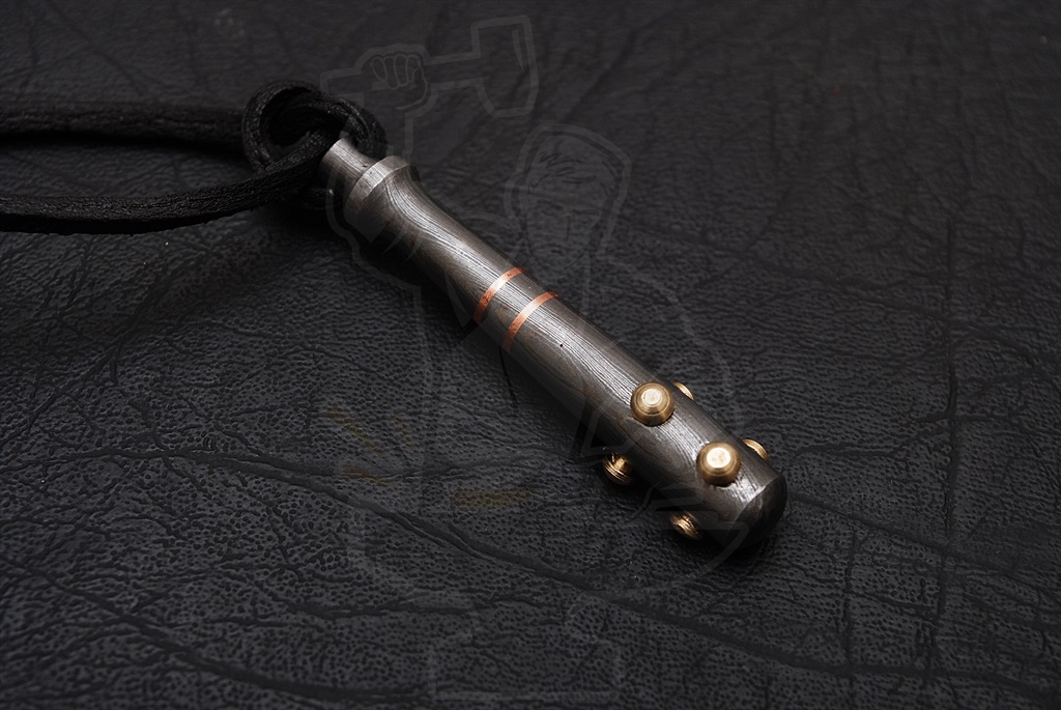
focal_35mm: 78
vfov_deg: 17.5
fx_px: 2301
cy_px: 355
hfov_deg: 26.0
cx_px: 530
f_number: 8
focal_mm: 52
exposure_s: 1/125
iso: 200
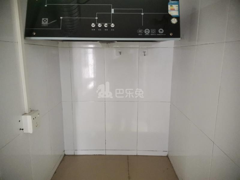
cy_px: 90
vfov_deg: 53.1
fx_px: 180
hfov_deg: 67.3
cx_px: 120
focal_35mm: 26
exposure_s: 1/33.3
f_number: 1.8
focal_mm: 4.75
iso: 800
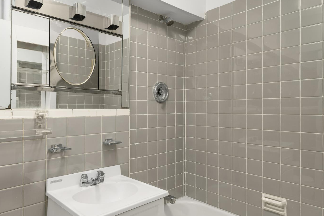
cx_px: 143
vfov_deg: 52.4
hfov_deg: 73.5
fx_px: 216
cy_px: 138
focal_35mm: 24
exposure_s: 1.6
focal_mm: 17
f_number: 11
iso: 160
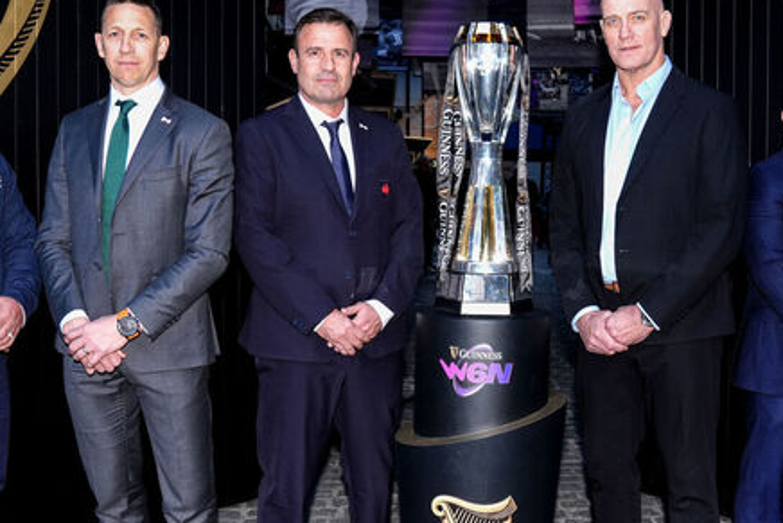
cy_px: 254
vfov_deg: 30.5
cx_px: 460
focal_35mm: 44
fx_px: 957
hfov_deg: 44.3
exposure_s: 1/250
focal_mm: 24
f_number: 4
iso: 800
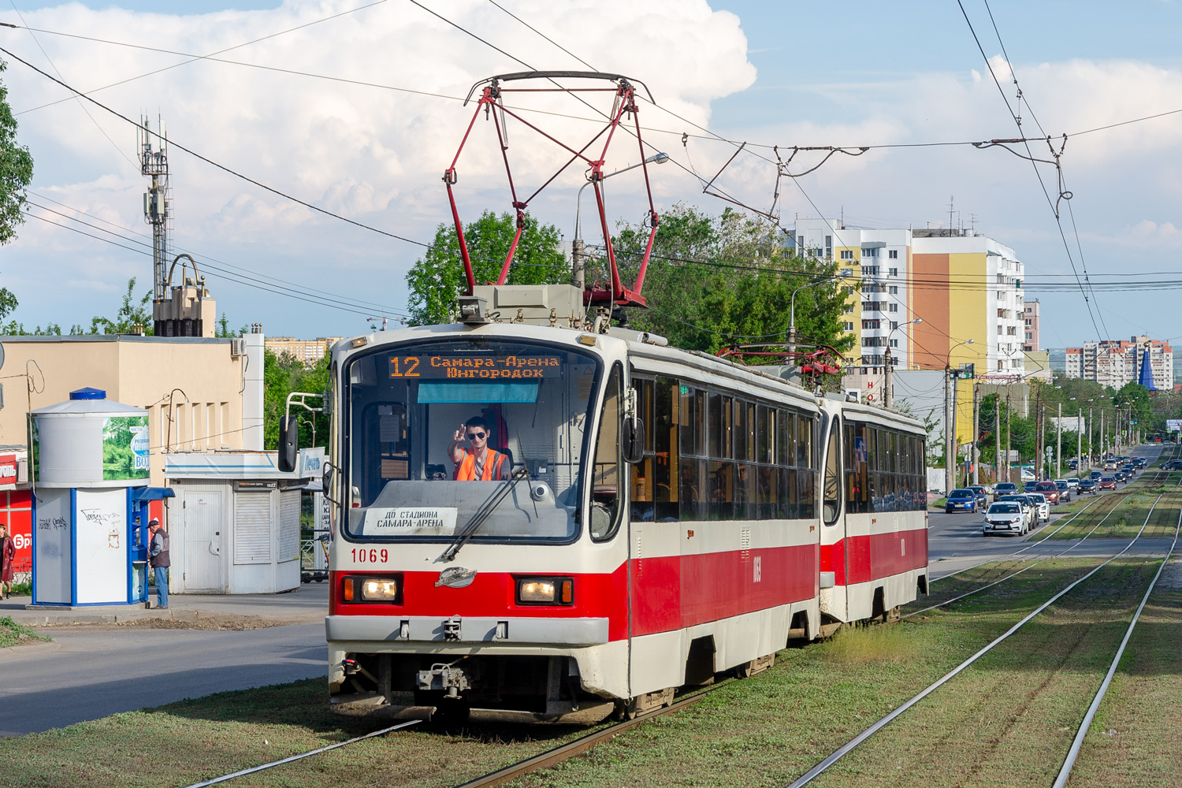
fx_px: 2561
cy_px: 394
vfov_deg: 17.5
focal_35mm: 78
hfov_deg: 26.0
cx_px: 591
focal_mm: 52
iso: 200
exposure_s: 1/400
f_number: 7.1
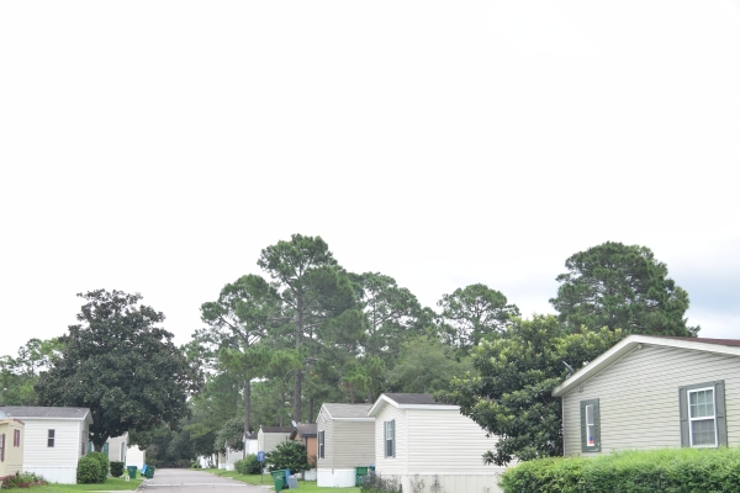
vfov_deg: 33.0
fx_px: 822
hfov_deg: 48.4
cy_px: 344
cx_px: 390
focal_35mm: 40
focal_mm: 16
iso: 100
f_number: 6.3
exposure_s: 1/100
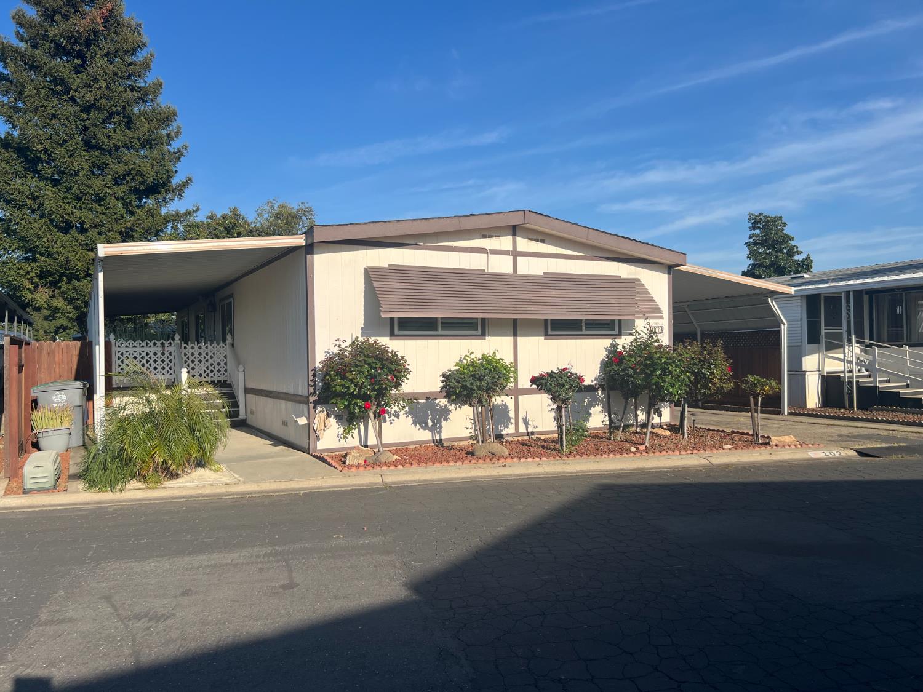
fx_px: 693
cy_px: 346
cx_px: 462
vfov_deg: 53.1
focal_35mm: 26
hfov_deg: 67.3
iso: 50
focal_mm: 5.7
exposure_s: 1/4831
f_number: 1.5
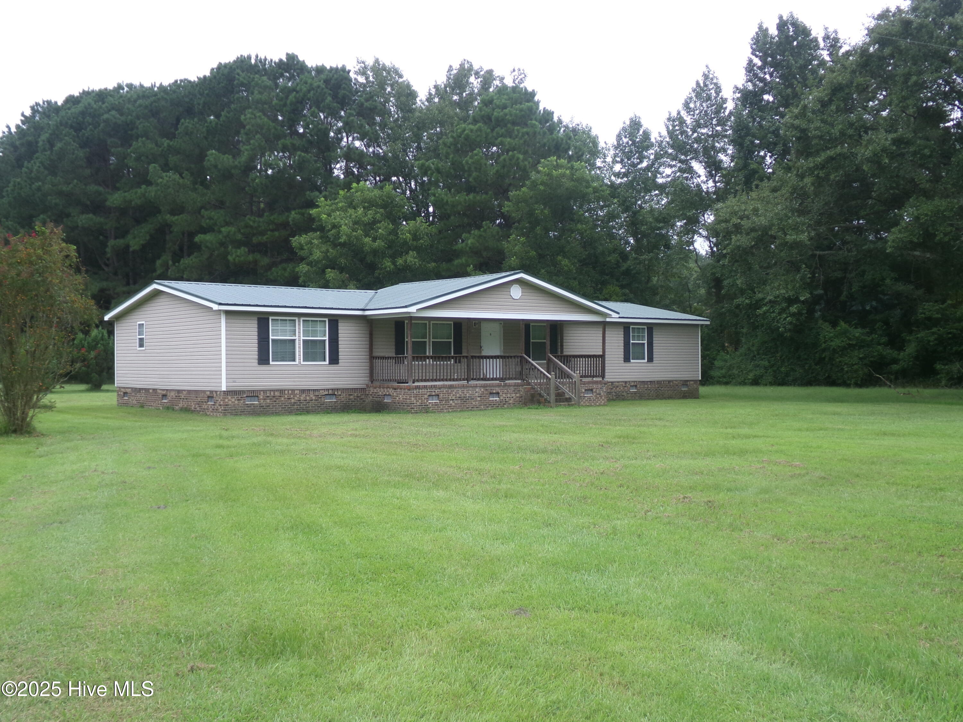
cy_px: 361
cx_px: 482
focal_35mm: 37
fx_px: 1029
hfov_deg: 50.1
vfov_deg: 38.7
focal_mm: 6.6
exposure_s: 1/140
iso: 100
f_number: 4
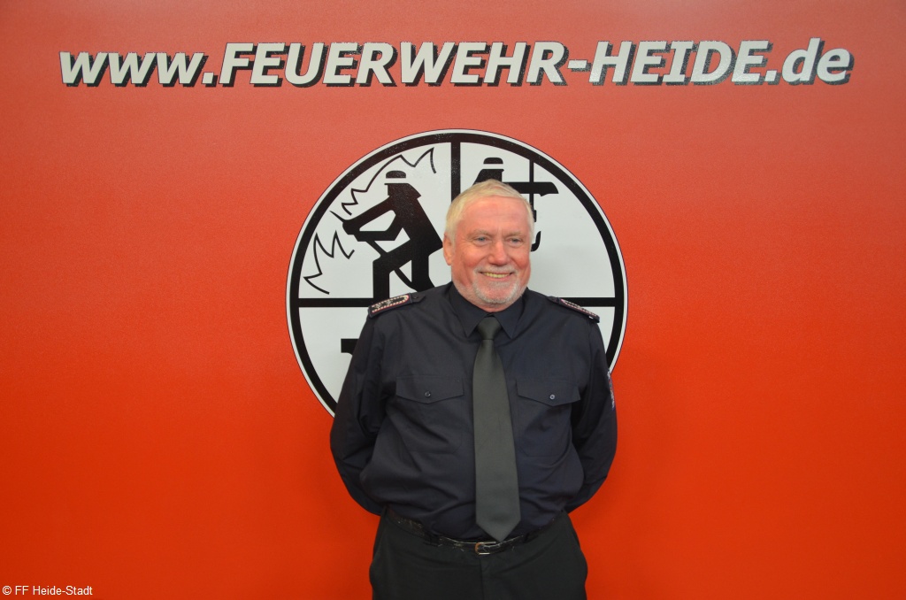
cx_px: 453
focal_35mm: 42
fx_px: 1055
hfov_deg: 46.5
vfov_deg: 31.7
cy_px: 300
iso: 800
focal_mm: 28
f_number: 4
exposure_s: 1/45
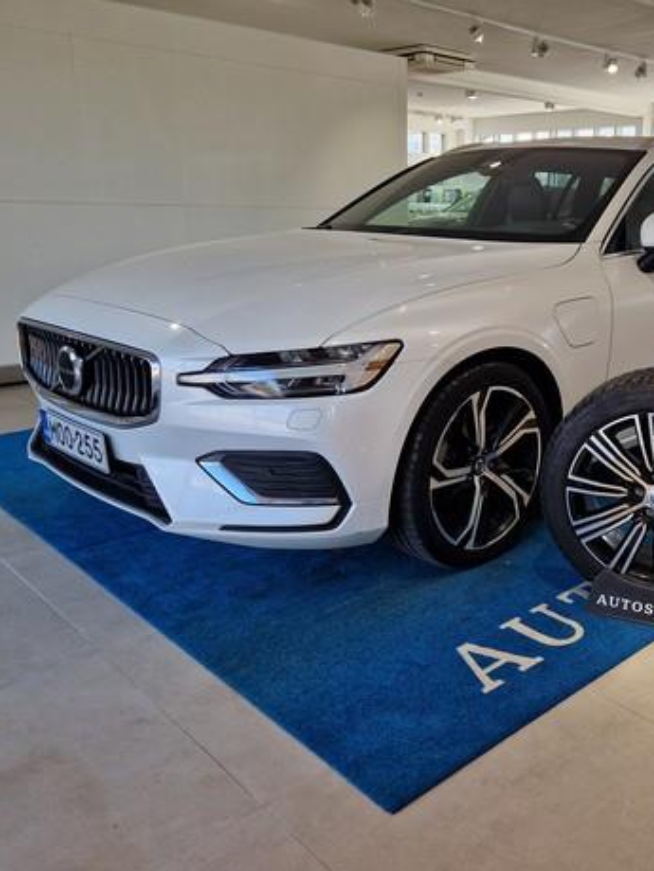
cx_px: 468
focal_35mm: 32
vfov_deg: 56.8
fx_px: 806
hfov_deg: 43.1
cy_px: 453
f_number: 1.8
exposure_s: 1/180
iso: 50
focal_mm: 5.4
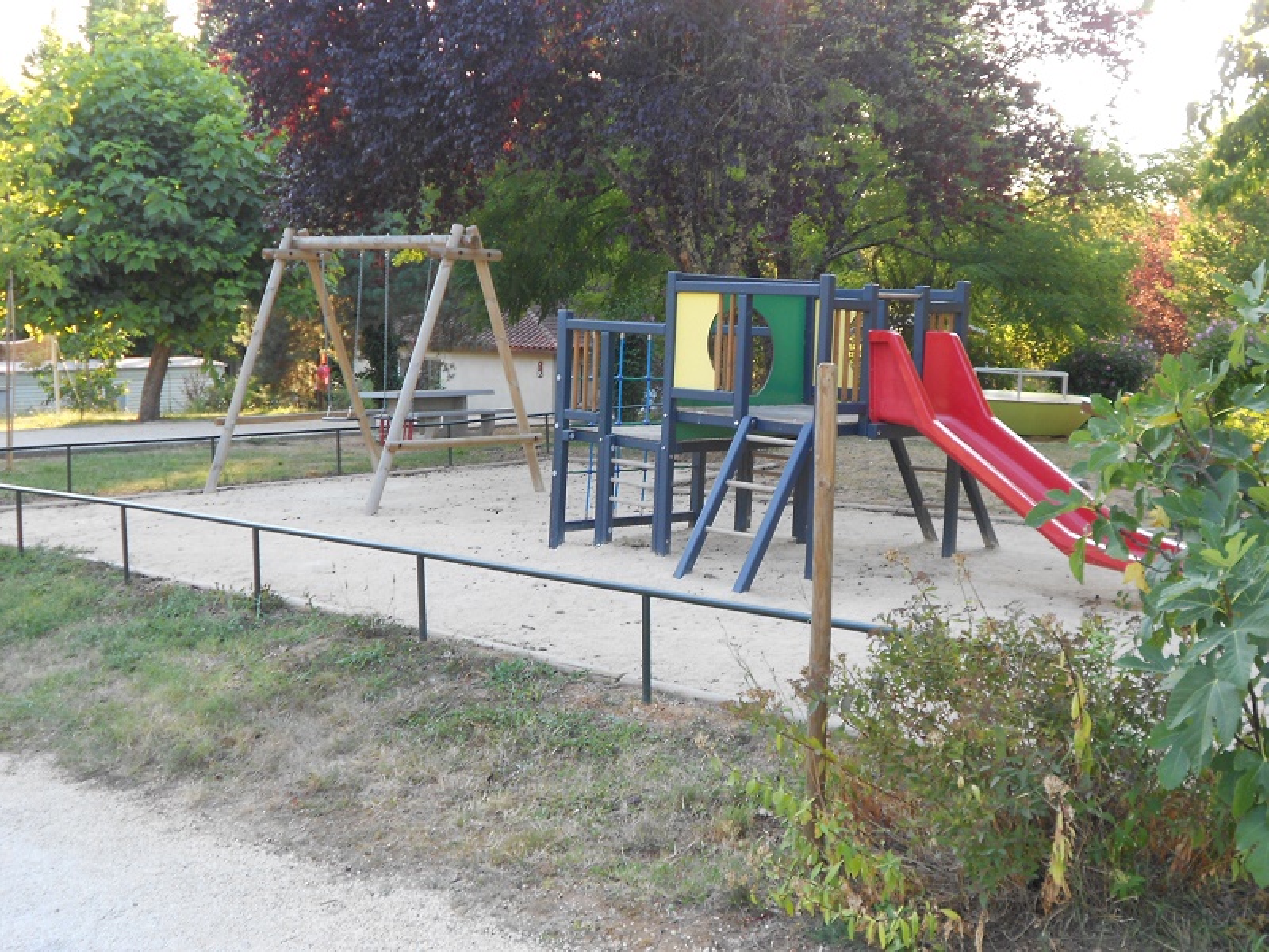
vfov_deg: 33.6
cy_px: 476
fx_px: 1576
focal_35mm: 43
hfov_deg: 43.9
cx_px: 634
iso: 80
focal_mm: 7.7
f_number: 4.2
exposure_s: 1/40
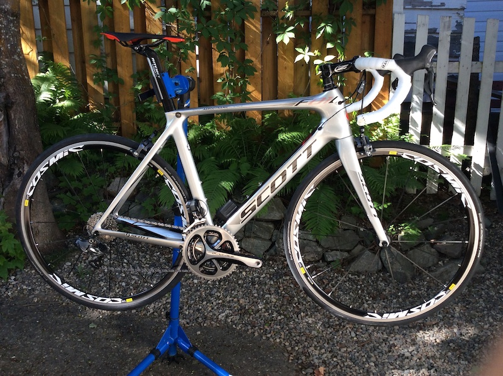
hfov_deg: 56.9
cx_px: 252
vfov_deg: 44.1
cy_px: 188
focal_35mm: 32
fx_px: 464
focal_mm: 3.3
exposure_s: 1/120
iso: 50
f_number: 2.4
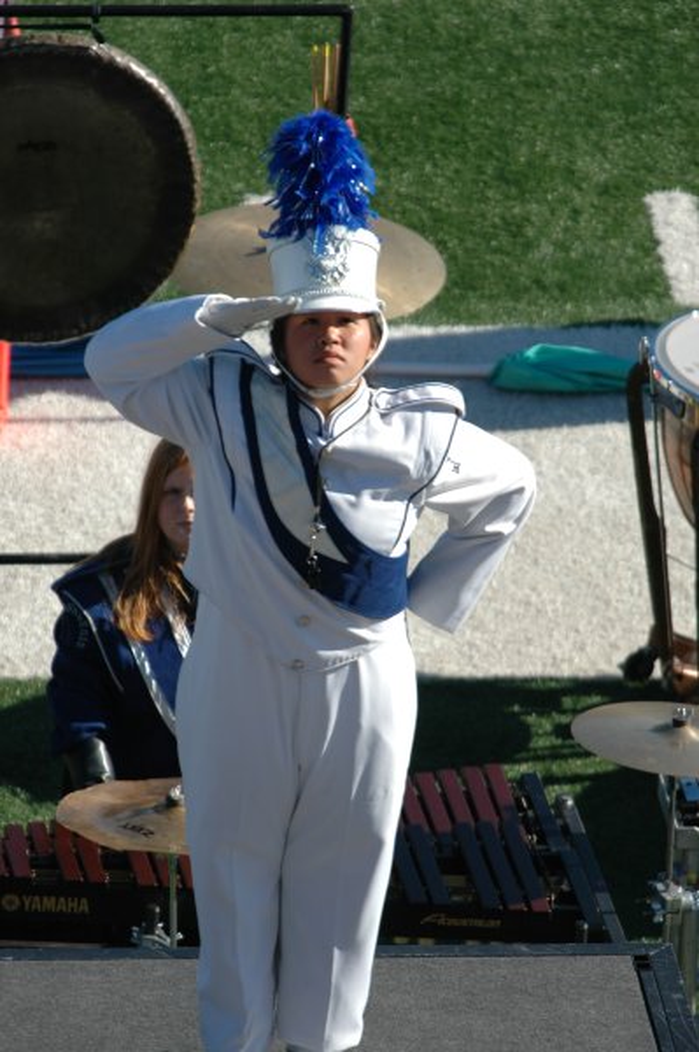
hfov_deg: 2.3
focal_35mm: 600
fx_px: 17504
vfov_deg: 3.4
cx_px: 350
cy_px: 526
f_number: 5.6
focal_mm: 400
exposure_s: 1/800
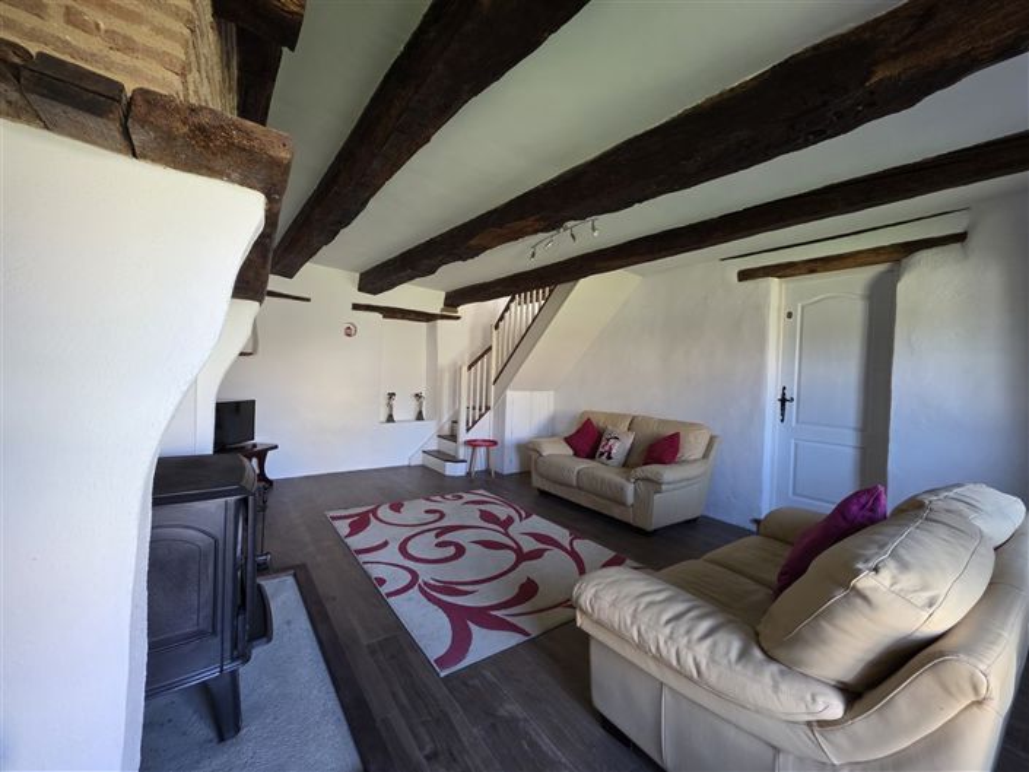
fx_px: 387
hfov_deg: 106.2
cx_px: 514
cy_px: 386
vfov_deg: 89.9
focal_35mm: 13
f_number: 1.9
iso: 160
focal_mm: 2.2
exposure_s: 1/50
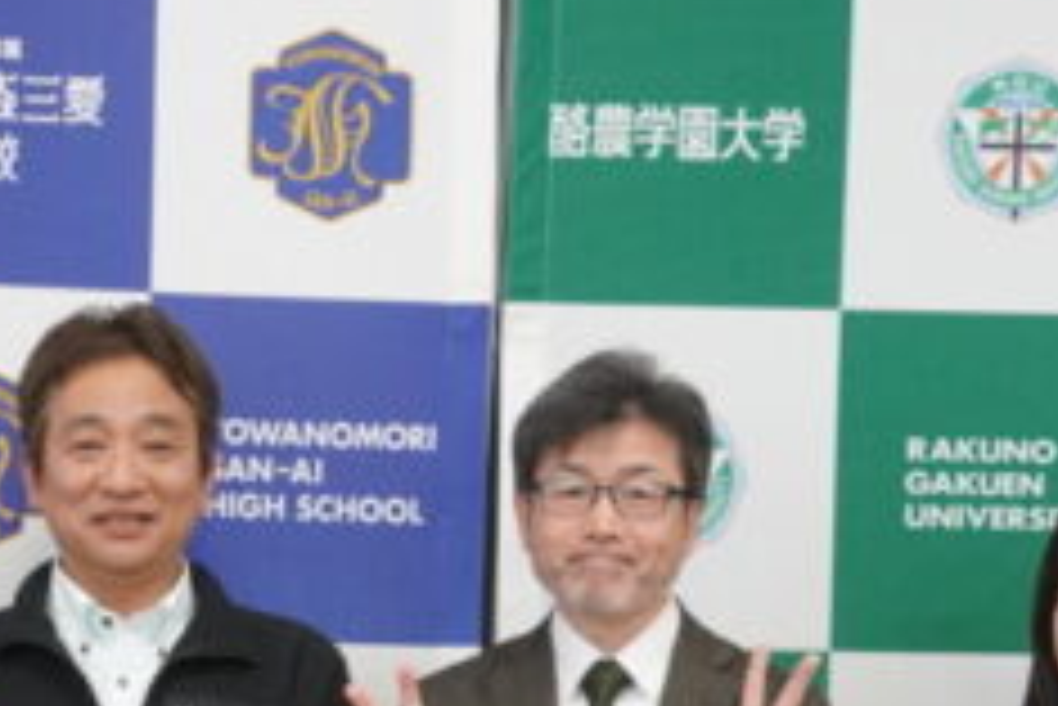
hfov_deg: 19.9
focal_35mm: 102
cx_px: 297
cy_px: 803
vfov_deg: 13.2
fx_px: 2999
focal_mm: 20
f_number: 4
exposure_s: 1/160
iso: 1600
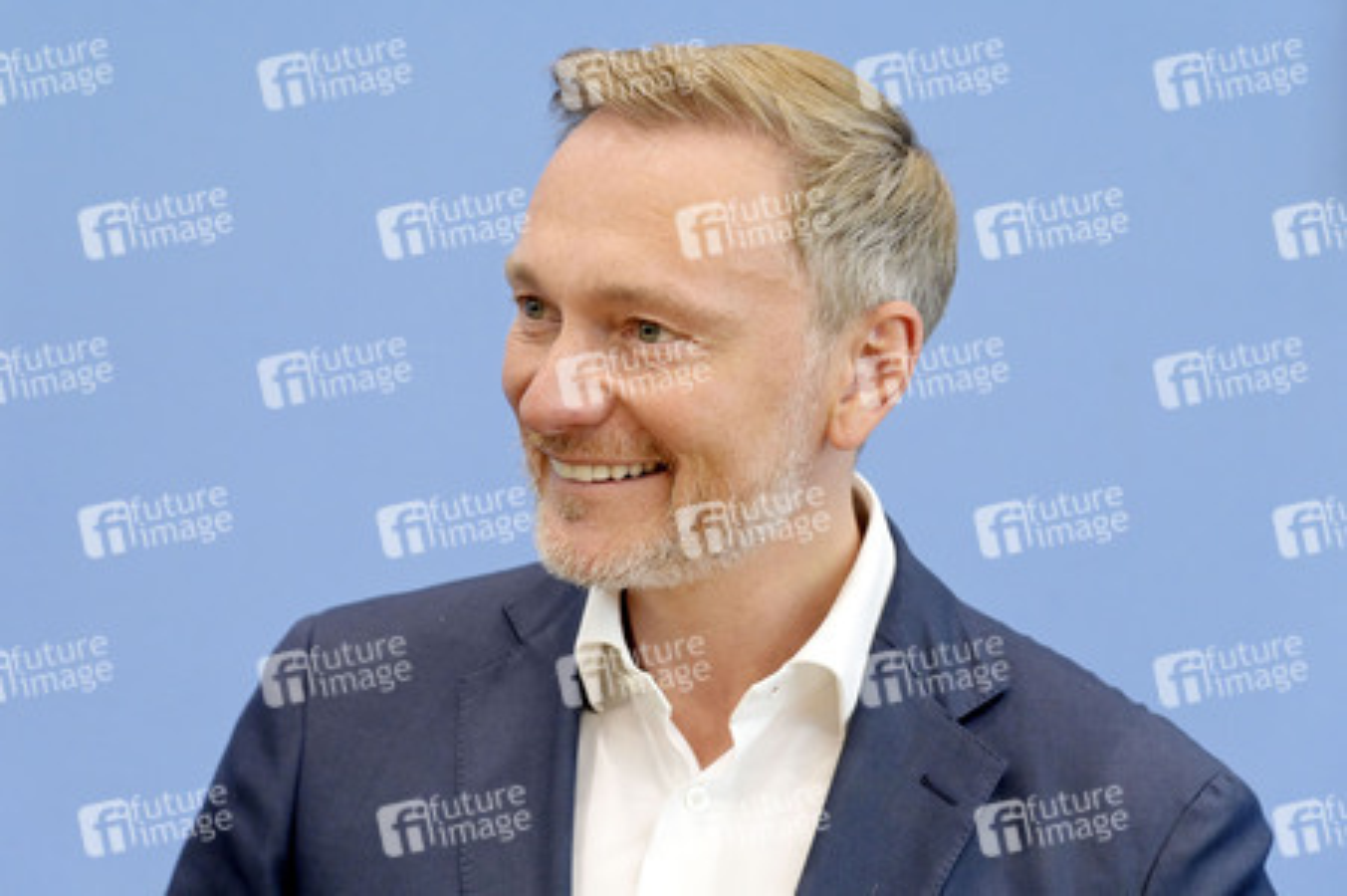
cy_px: 448
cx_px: 674
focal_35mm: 110
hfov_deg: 18.6
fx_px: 4113
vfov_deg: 12.4
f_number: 5
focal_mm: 110
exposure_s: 1/500
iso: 5000
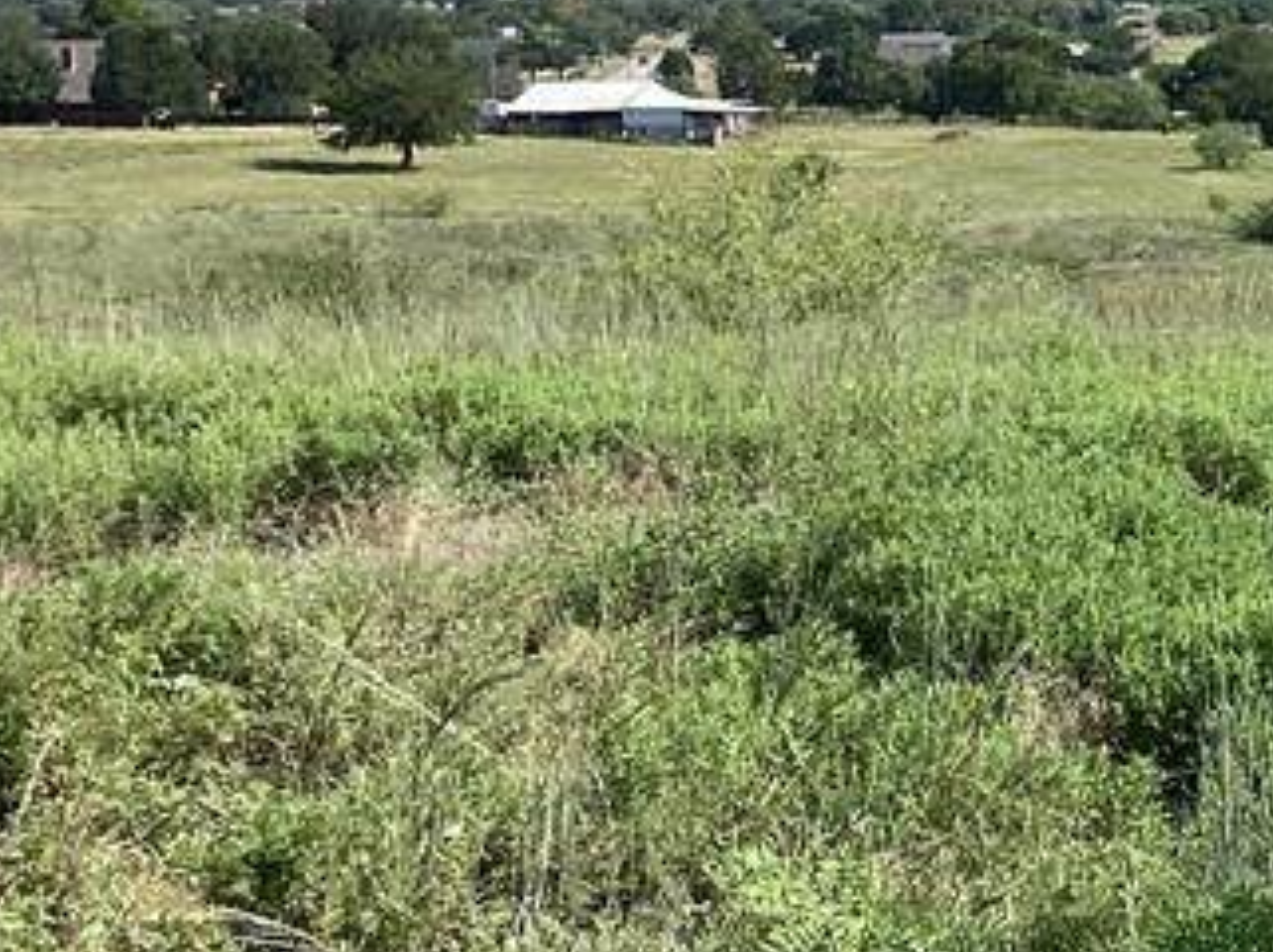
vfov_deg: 14.8
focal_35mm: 99
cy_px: 163
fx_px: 3637
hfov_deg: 18.4
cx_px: 1666
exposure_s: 1/1456
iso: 25
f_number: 2.4
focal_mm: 3.3
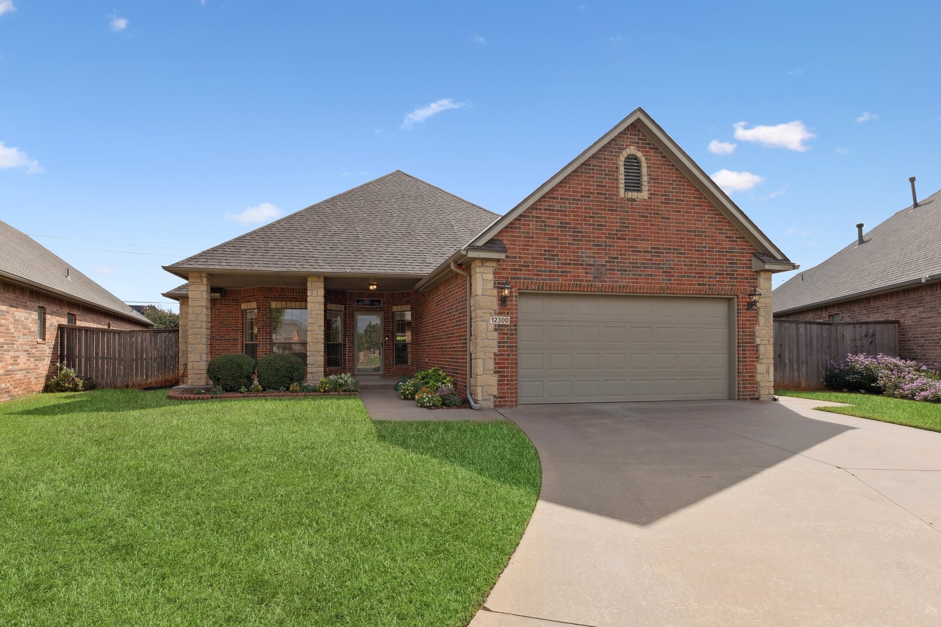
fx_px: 423
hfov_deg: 96.0
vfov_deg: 73.1
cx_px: 470
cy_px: 314
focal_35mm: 16
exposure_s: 1/640
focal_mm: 10.8
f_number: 8
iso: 200
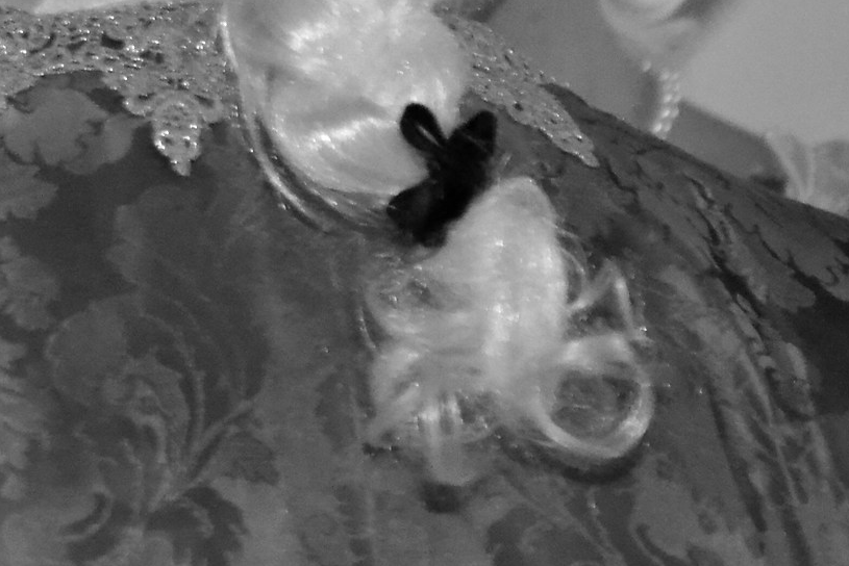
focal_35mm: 883
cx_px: -270
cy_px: -147
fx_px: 20830
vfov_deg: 1.6
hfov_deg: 2.3
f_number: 5.6
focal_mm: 200
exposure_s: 1/40
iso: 3200
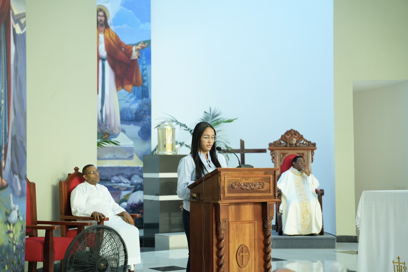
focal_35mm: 70
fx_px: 793
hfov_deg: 28.8
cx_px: 204
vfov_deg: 19.5
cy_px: 136
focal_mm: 70
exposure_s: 1/200
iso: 2500
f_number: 2.8
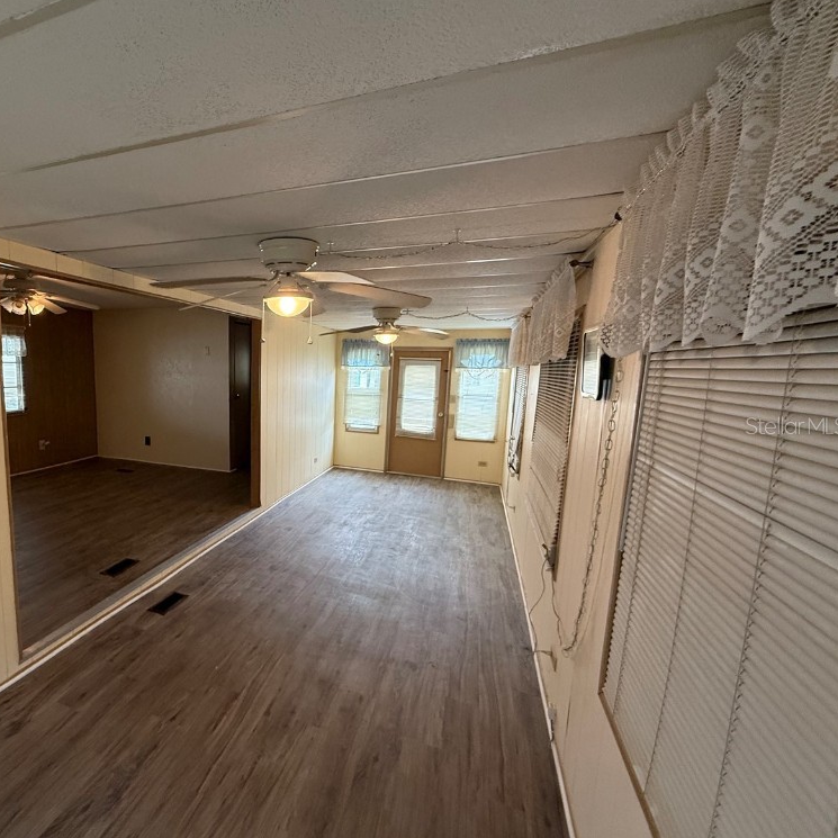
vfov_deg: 84.0
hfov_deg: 81.0
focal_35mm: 17
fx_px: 466
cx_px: 276
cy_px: 425
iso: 500
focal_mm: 2.22
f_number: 2.2
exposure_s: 1/120
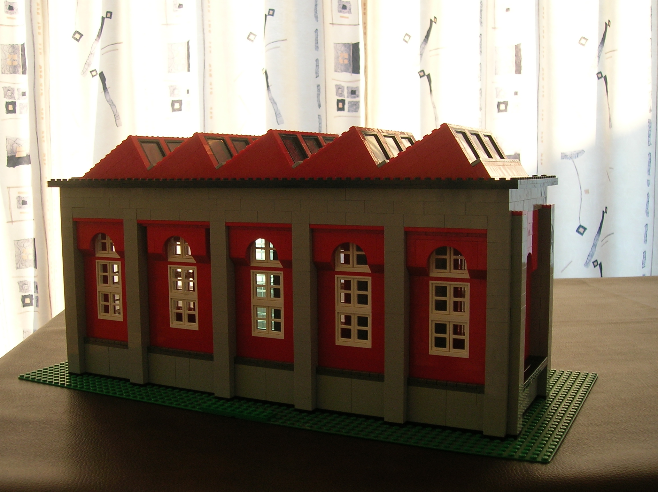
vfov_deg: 35.9
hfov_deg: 46.8
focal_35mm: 40
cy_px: 254
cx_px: 310
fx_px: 760
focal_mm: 6
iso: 50
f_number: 2.9
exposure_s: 1/51.3
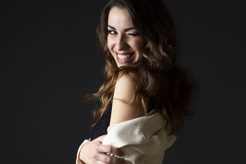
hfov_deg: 18.3
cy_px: 82
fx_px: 765
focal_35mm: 112
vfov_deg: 12.2
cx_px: 123
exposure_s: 1/100
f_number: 4
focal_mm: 112
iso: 160
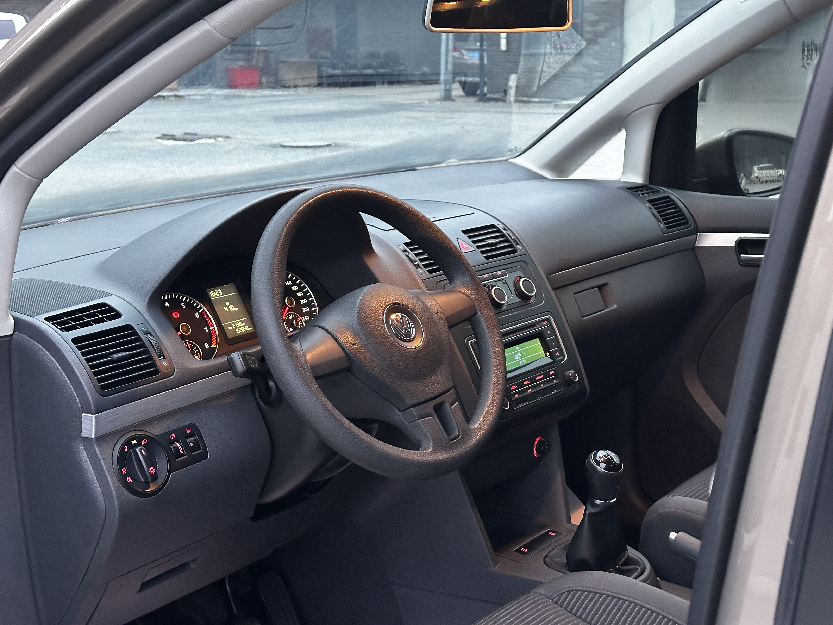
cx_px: 416
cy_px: 312
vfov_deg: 30.3
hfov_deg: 39.7
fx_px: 1155
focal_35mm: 48
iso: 500
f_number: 1.78
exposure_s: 1/40
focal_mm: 6.86
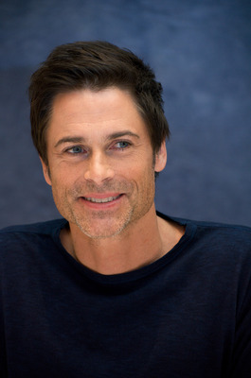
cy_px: 189
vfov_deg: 15.2
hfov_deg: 10.1
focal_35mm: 135
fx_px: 1418
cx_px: 126
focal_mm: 135
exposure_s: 1/60
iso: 2000
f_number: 5.6
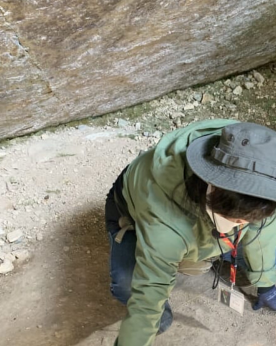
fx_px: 480
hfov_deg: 31.2
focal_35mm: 47
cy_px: 297
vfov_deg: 37.5
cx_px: 225
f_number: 1.8
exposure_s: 1/60
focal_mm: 4.25
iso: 400
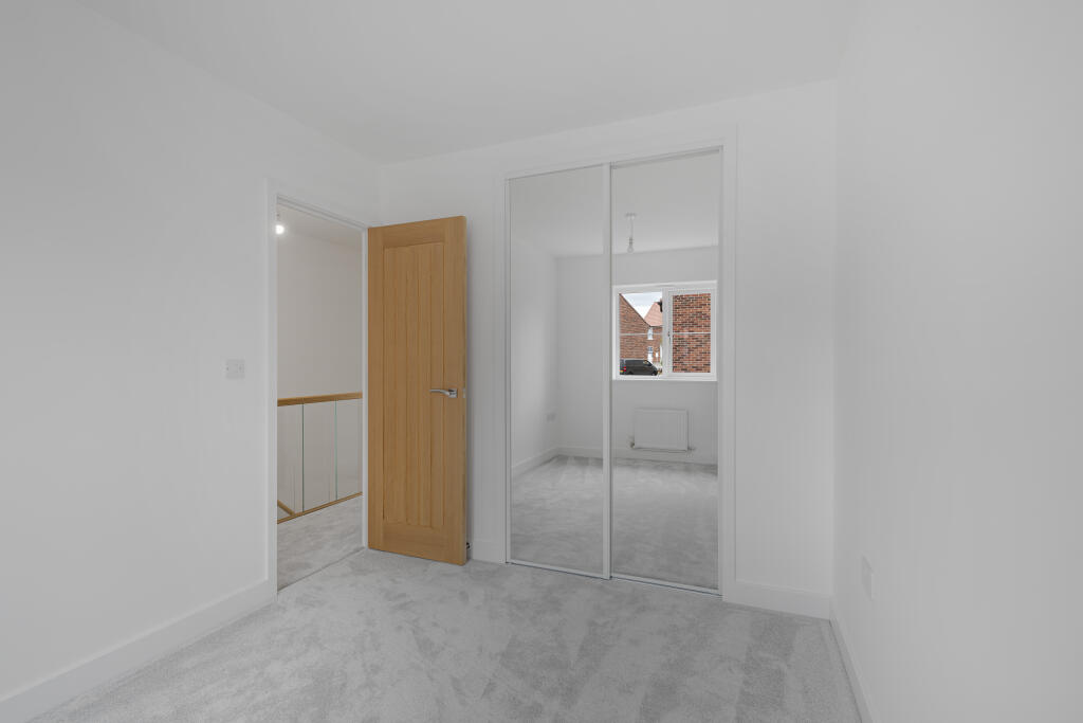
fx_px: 511
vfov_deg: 70.5
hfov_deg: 93.3
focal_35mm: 17
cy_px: 362
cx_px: 542
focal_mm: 17
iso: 100
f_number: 11
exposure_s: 1/2
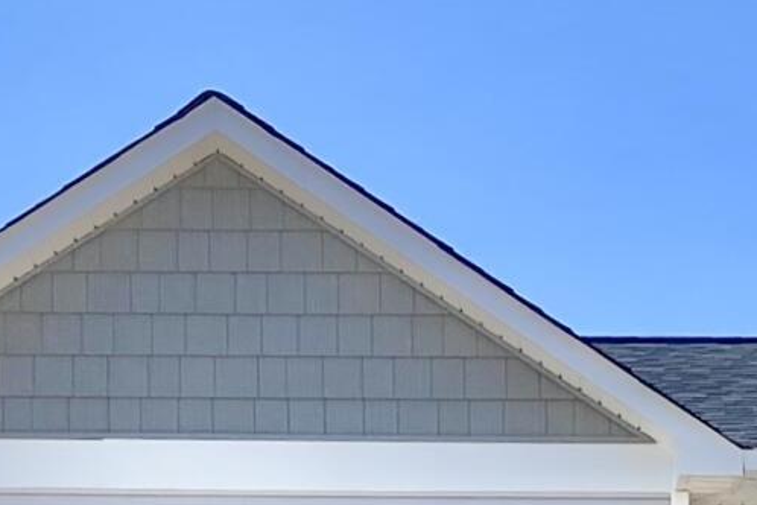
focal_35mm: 163
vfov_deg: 7.8
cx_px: 708
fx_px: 3427
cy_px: 1219
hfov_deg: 12.5
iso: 32
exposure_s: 1/3205
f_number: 1.8
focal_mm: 4.25
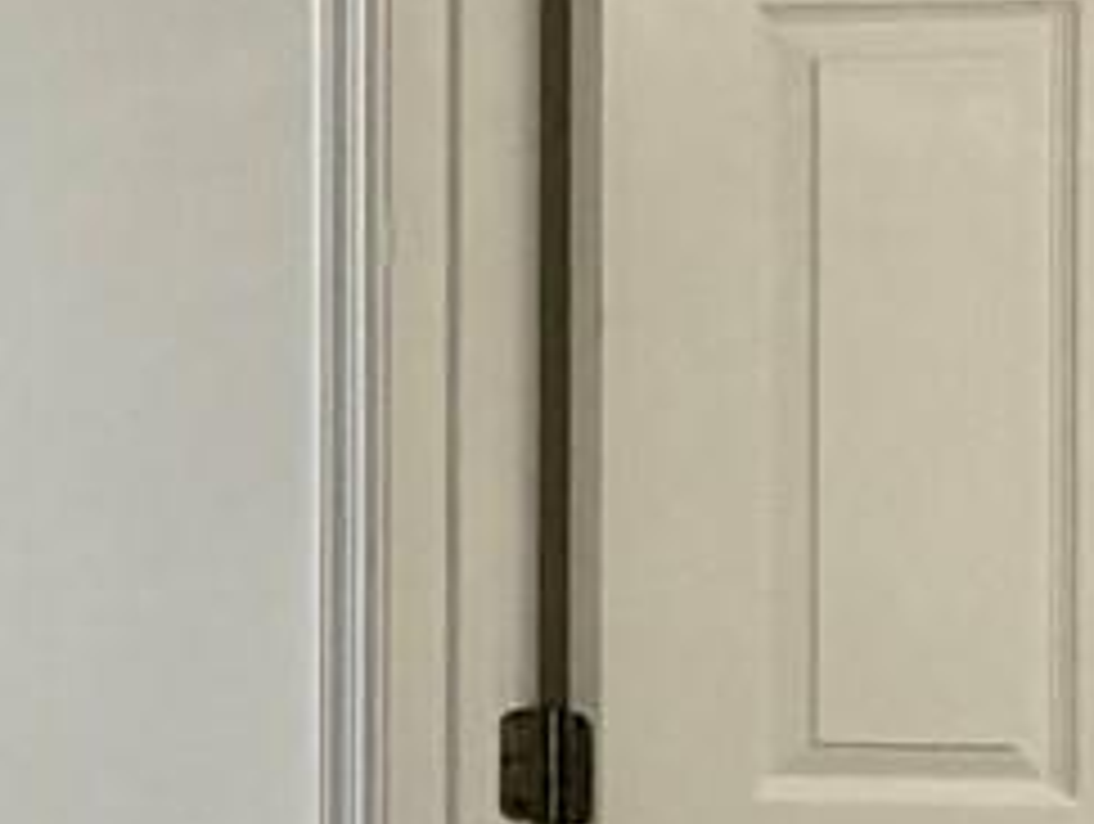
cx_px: -1697
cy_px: 302
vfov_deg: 16.1
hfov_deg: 13.6
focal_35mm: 92
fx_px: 2912
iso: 64
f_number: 2.2
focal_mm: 2.22
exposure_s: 1/166
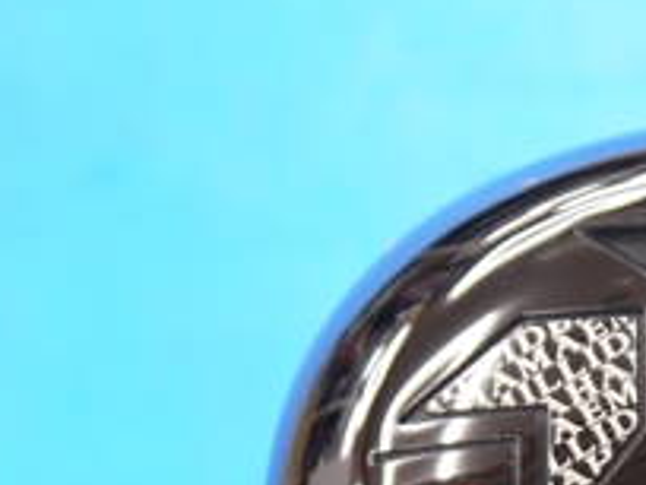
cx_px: 826
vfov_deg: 5.6
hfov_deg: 7.5
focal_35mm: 263
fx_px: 4908
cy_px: 720
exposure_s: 1/50
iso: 800
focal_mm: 42
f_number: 5.6
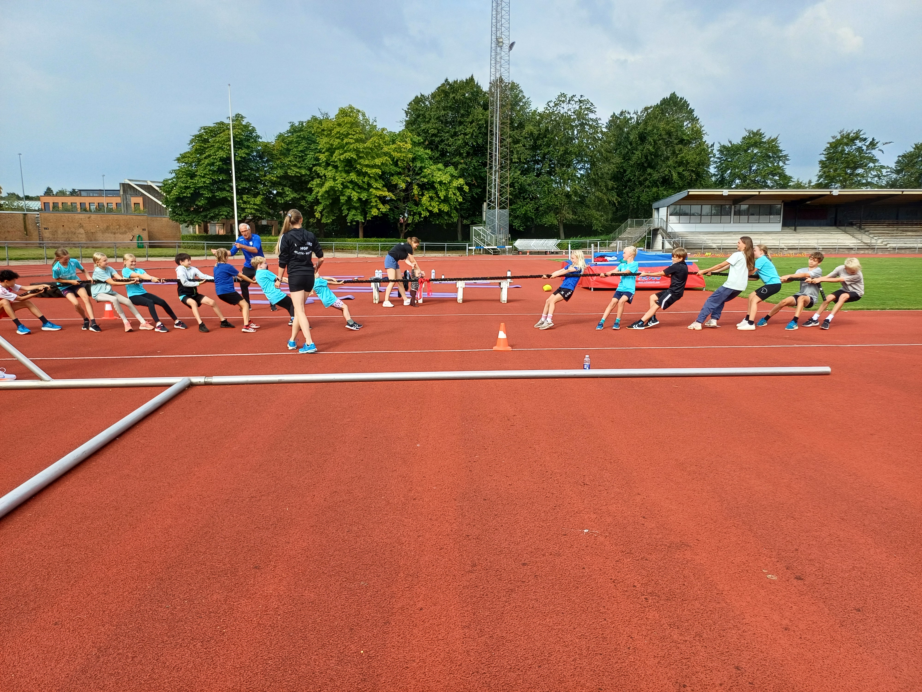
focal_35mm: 25
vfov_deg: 54.9
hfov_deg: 69.4
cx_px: 461
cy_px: 346
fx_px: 666
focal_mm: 4.65
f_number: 1.8
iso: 50
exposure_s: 1/661
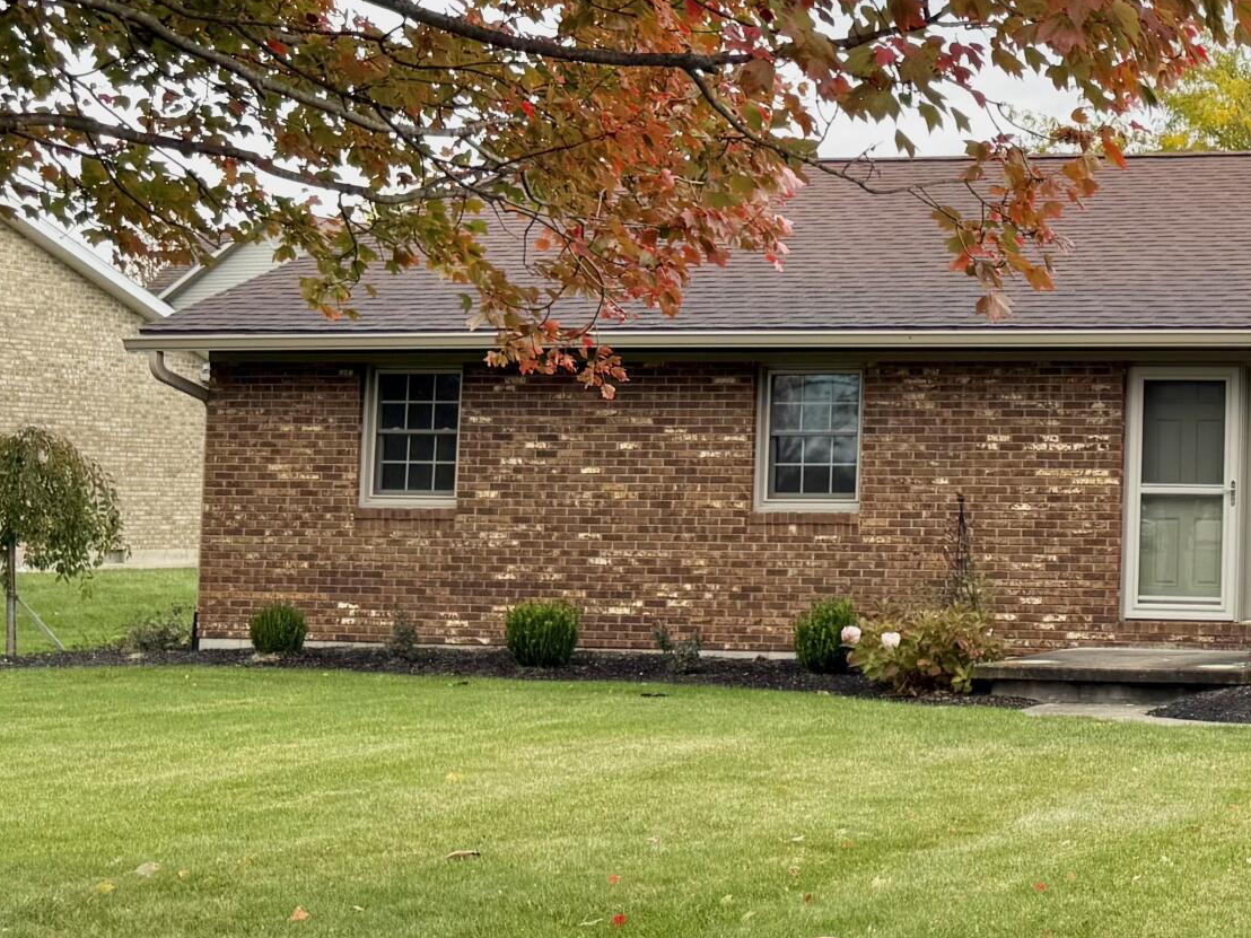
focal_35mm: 65
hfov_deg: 26.6
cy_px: 357
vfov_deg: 22.5
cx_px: 1487
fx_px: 2349
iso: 80
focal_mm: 6.76
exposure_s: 1/1292
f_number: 1.78
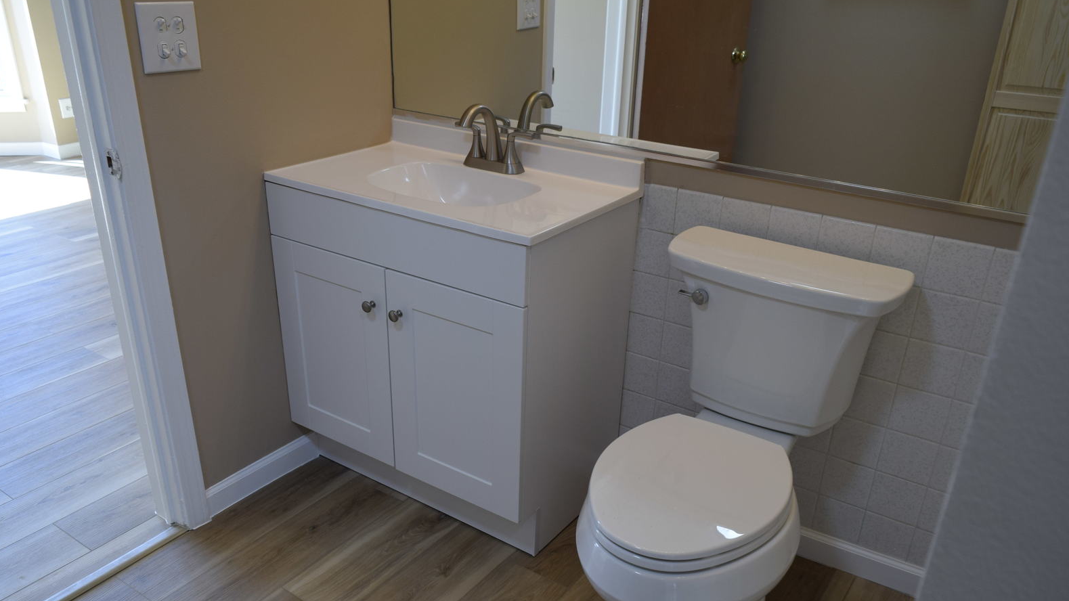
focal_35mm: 29
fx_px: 822
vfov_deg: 40.0
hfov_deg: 66.1
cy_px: 361
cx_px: 522
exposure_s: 1/80
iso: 400
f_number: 4.5
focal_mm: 18
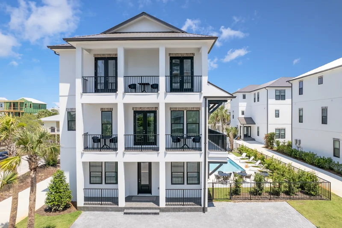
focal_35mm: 22
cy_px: 114
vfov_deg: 57.2
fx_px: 209
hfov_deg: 78.6
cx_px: 171
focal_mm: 8.38
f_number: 2.8
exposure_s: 1/250
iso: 100
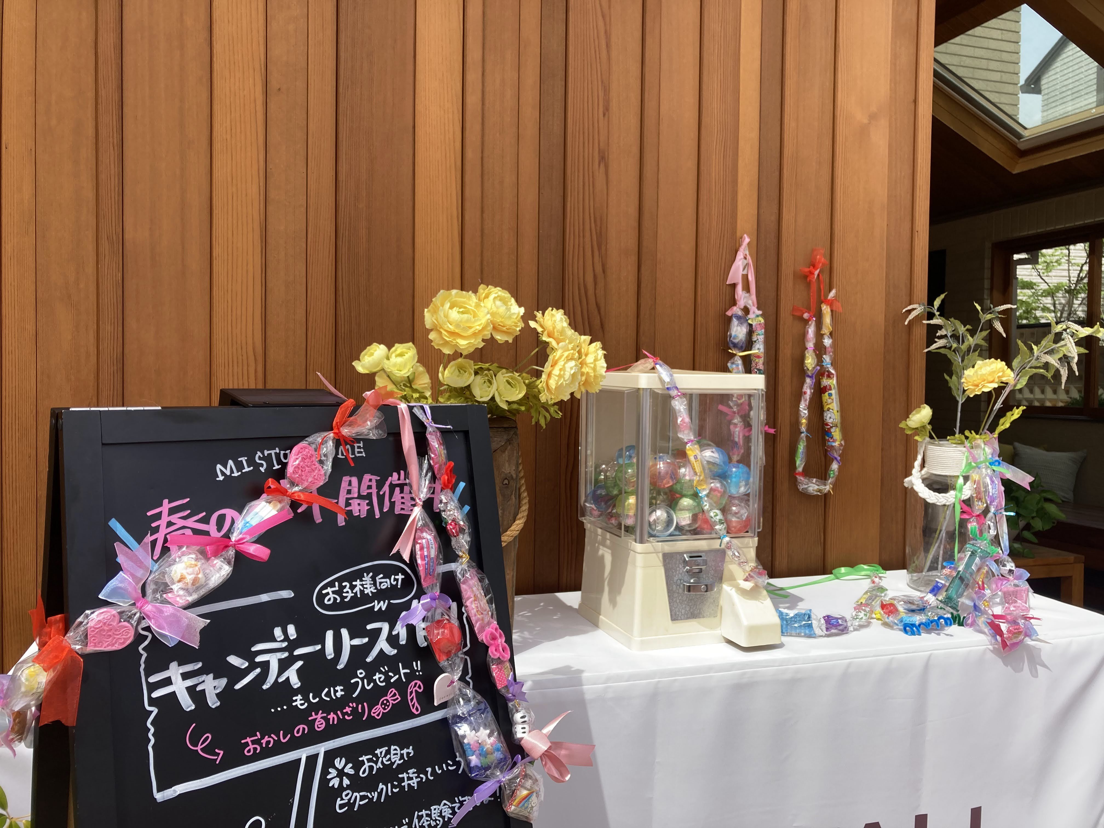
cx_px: 552
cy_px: 414
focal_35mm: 28
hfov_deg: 63.4
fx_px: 893
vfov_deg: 49.7
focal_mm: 4
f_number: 1.8
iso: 20
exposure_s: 1/521
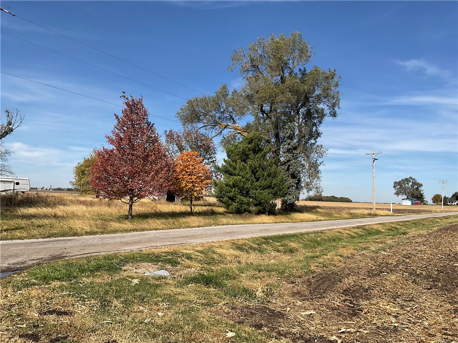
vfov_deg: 48.2
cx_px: 229
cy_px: 172
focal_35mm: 29
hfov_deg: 61.7
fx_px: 384
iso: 16
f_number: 1.8
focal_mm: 3
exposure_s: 1/2427
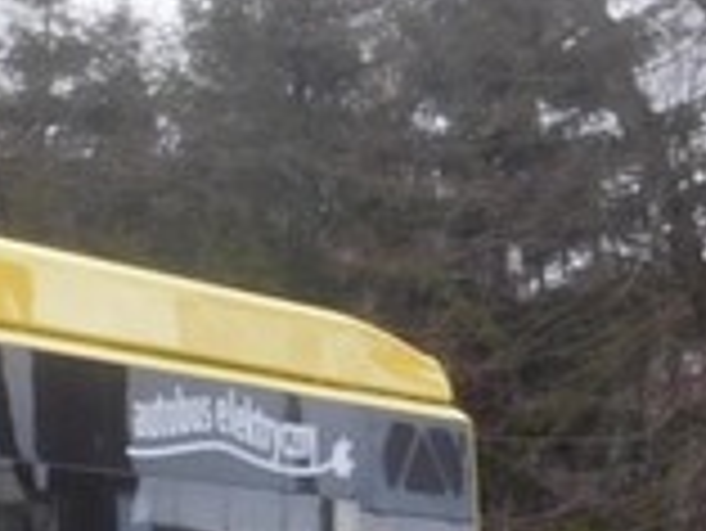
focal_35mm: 183
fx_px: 3735
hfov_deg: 9.3
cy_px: 686
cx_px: -1129
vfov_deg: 8.0
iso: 125
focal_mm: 5.7
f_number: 3.6
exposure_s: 1/400
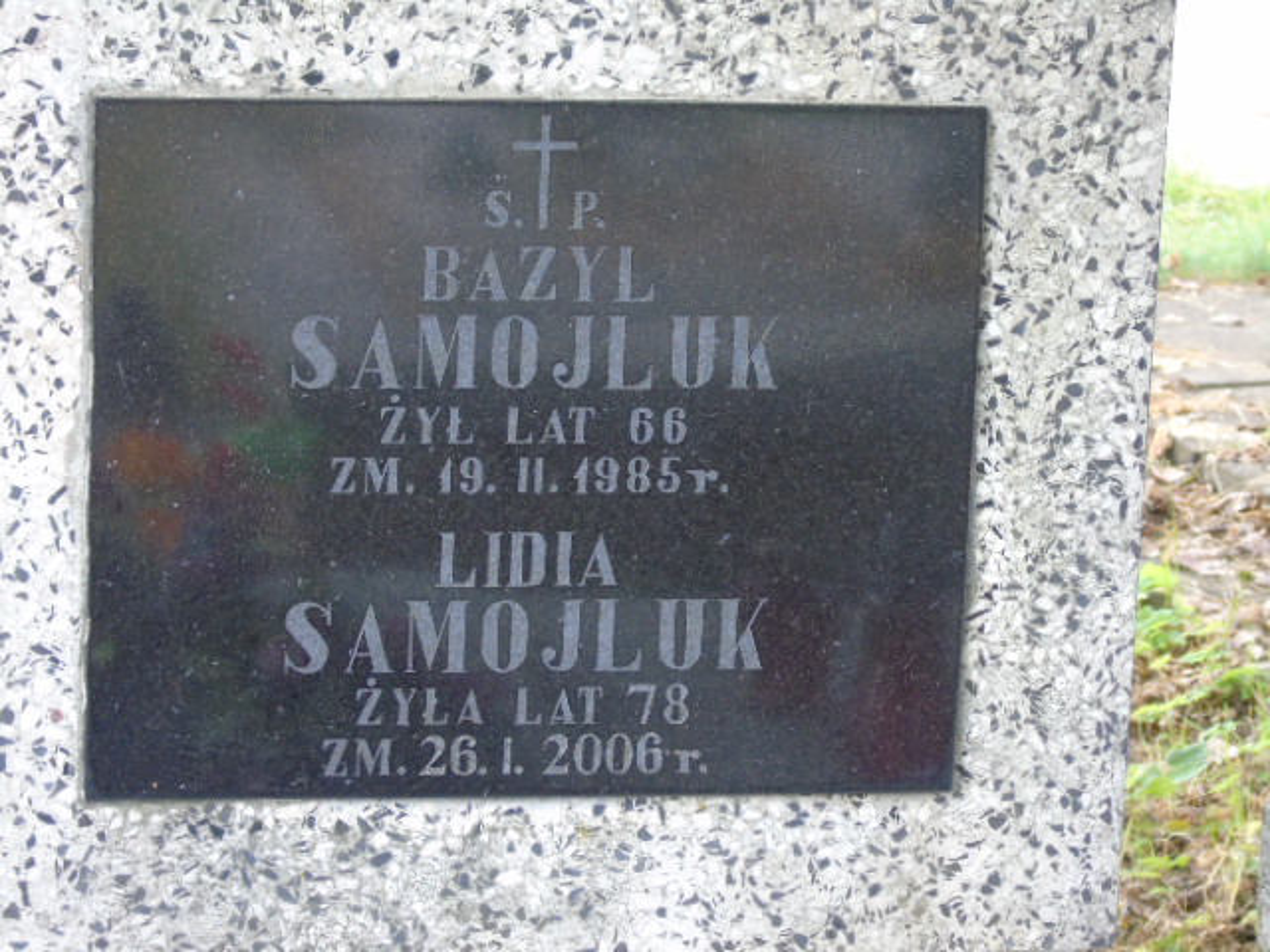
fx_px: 5210
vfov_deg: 10.4
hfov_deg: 13.9
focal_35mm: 142
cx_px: 635
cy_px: 476
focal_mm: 25
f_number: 4.7
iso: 400
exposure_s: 1/60
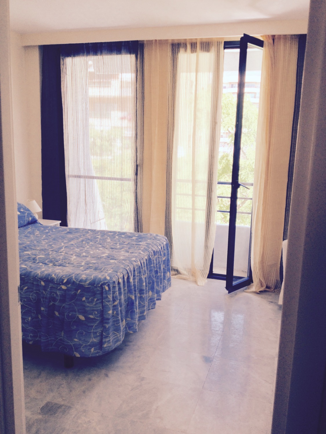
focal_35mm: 35
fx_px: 439
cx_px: 163
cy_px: 217
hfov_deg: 40.7
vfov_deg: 52.6
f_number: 2.4
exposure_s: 1/120
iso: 50
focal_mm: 4.28
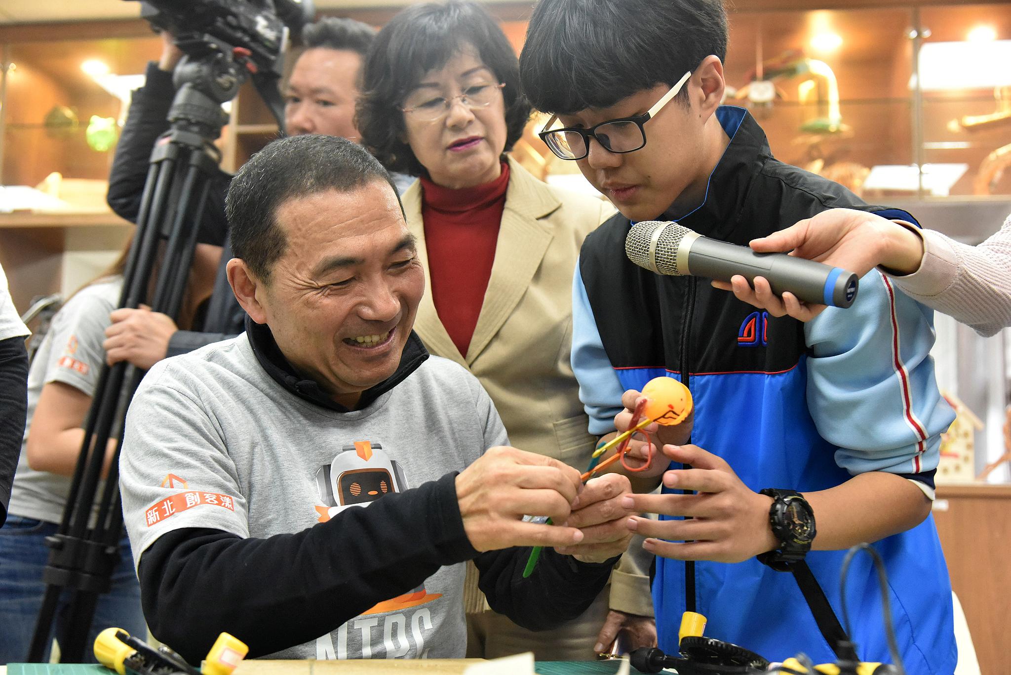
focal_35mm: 46
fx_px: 1292
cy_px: 338
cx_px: 506
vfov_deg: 29.3
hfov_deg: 42.7
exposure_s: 1/100
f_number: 5
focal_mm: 46
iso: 4500
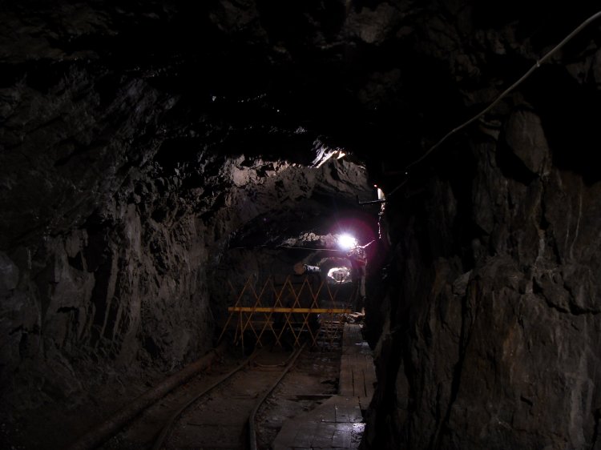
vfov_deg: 36.8
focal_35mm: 39
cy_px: 225
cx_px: 300
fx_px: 677
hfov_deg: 47.9
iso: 80
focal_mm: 6.6
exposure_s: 4
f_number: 3.5
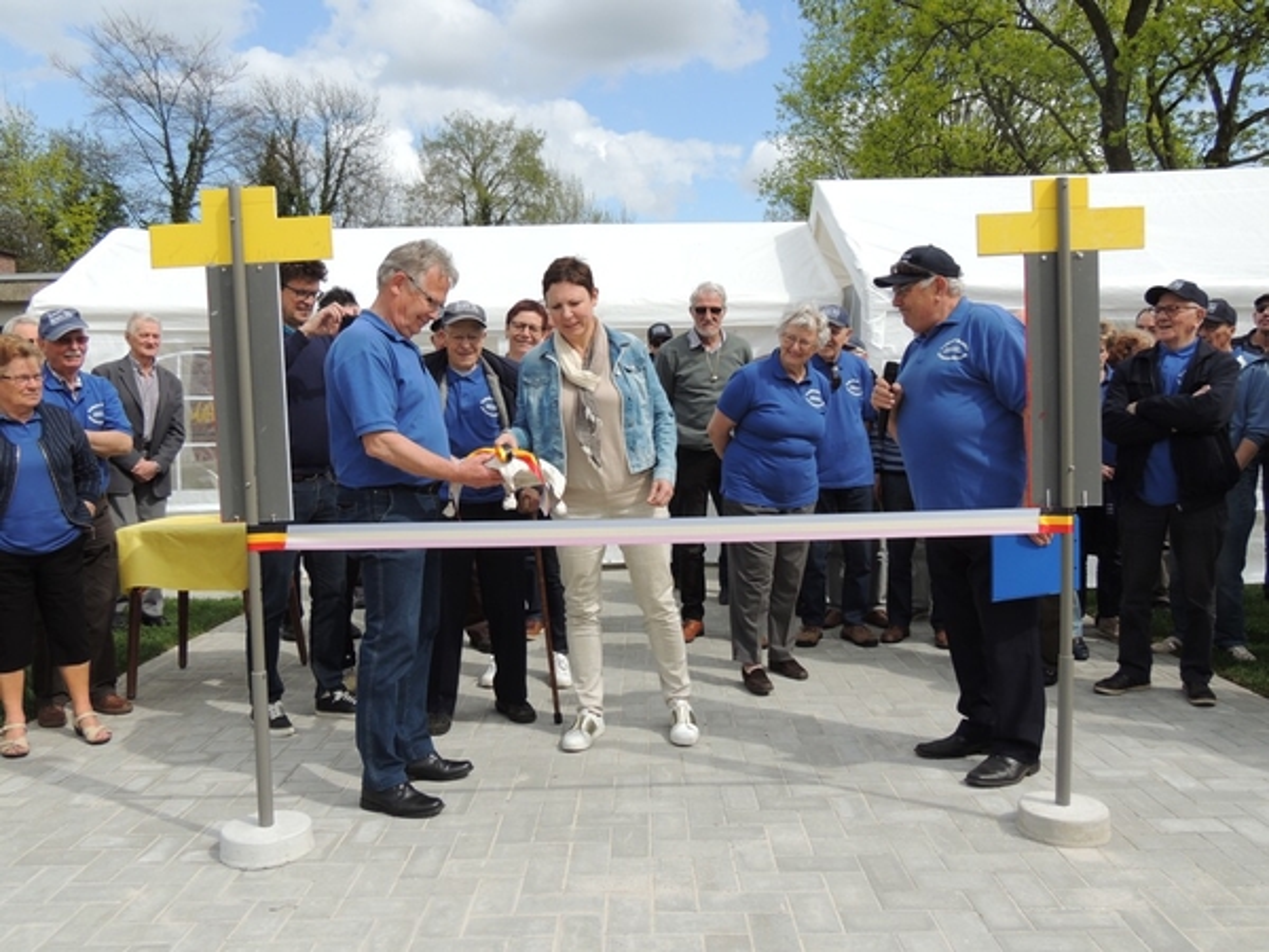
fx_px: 1100
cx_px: 634
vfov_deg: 46.8
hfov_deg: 60.0
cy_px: 476
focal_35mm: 30
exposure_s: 1/1000
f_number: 3.1
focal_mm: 5.3
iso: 100
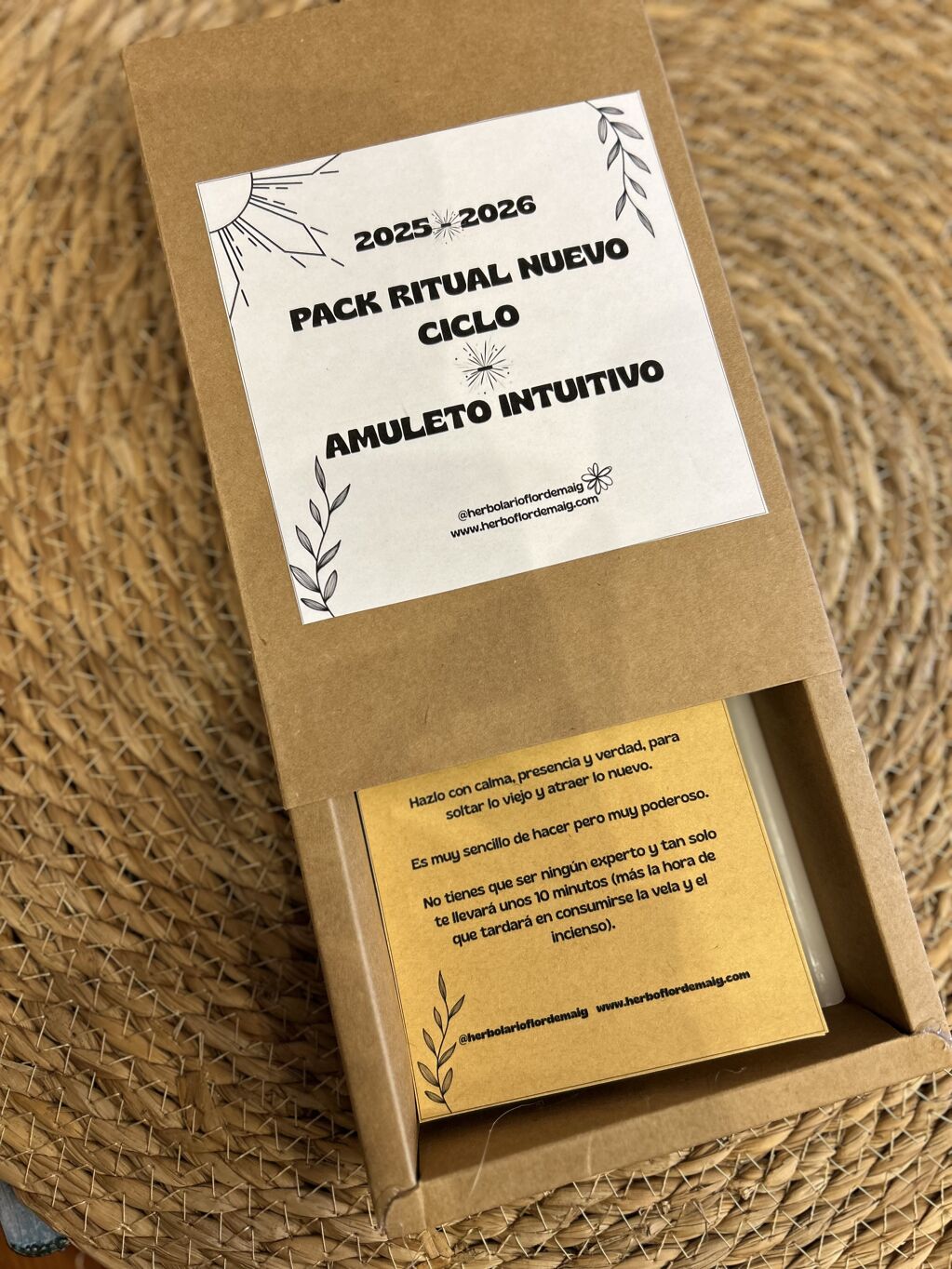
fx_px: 953
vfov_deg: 67.3
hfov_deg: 53.1
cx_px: 476
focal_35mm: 26
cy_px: 634
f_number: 1.5
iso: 100
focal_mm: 5.7
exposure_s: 1/100
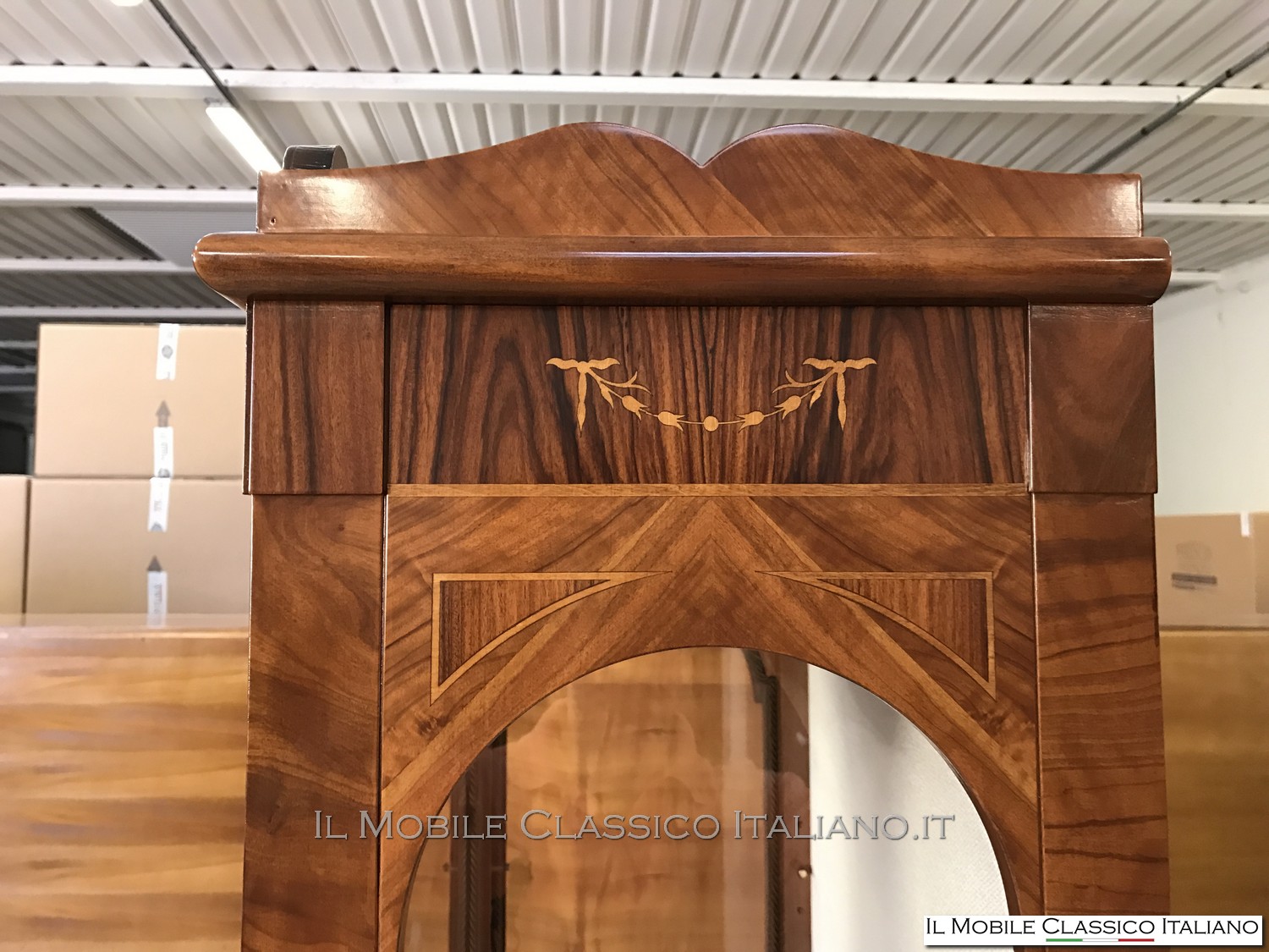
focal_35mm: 28
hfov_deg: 63.4
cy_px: 476
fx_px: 1026
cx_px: 634
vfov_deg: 49.7
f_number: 1.8
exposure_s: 1/17
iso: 80
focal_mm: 3.99
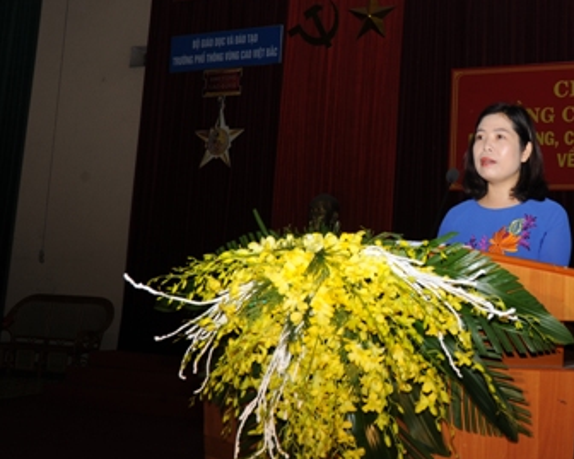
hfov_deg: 32.3
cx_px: 445
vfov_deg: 26.6
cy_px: 157
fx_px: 969
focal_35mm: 57
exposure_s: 1/60
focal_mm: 34
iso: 200
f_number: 6.3
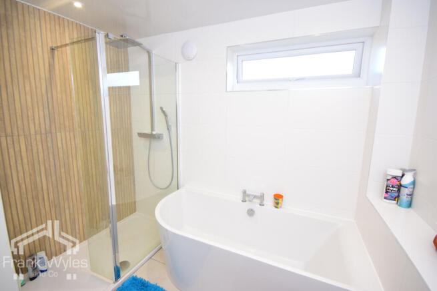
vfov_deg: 77.4
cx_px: 218
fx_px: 182
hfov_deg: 100.4
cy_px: 146
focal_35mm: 15
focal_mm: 10
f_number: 9
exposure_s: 1/100
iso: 1250
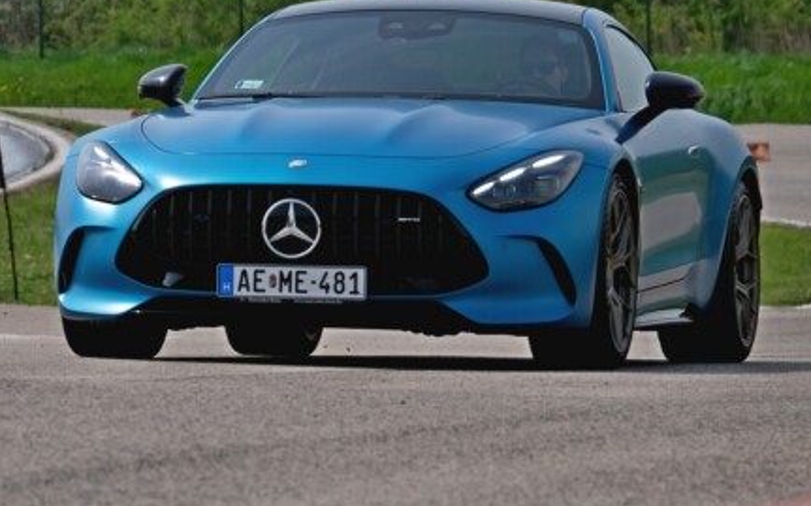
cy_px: 232
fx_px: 7423
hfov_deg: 6.3
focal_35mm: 336
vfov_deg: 3.9
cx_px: 265
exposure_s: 1/1100
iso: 200
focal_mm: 135
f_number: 5.6
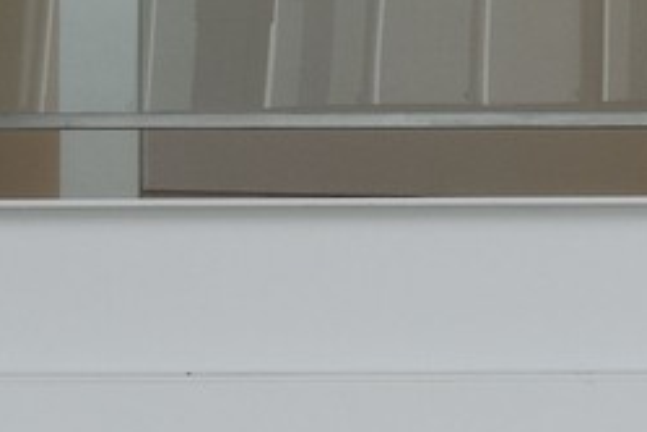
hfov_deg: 8.6
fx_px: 3576
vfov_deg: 6.9
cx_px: 1951
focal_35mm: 199
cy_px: 194
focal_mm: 31
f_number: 6.3
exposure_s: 1/80
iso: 200
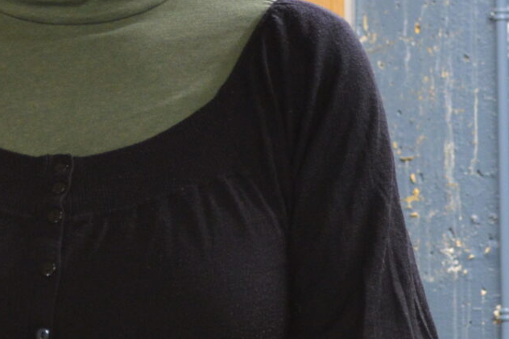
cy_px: 167
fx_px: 3604
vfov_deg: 5.4
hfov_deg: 8.1
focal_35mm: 255
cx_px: 292
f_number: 5.3
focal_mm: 42
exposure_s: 1/15
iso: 640
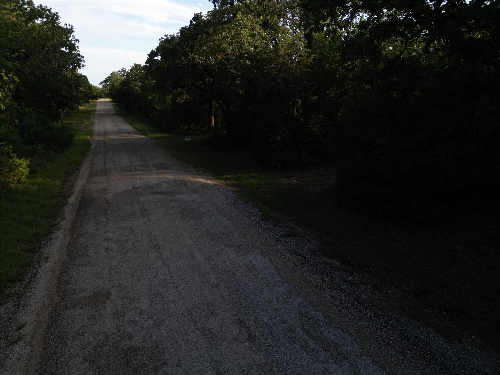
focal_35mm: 24
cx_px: 250
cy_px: 188
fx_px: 347
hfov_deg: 71.6
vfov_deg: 56.8
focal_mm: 6.72
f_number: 1.7
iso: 100
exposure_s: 1/100
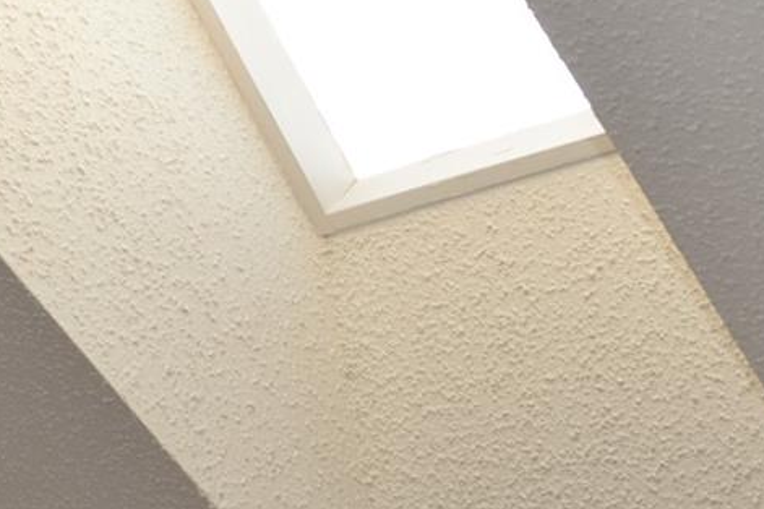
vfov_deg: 13.4
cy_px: 311
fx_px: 2164
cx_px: 474
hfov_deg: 20.0
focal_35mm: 102
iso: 110
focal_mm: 20
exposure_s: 1/125
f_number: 4
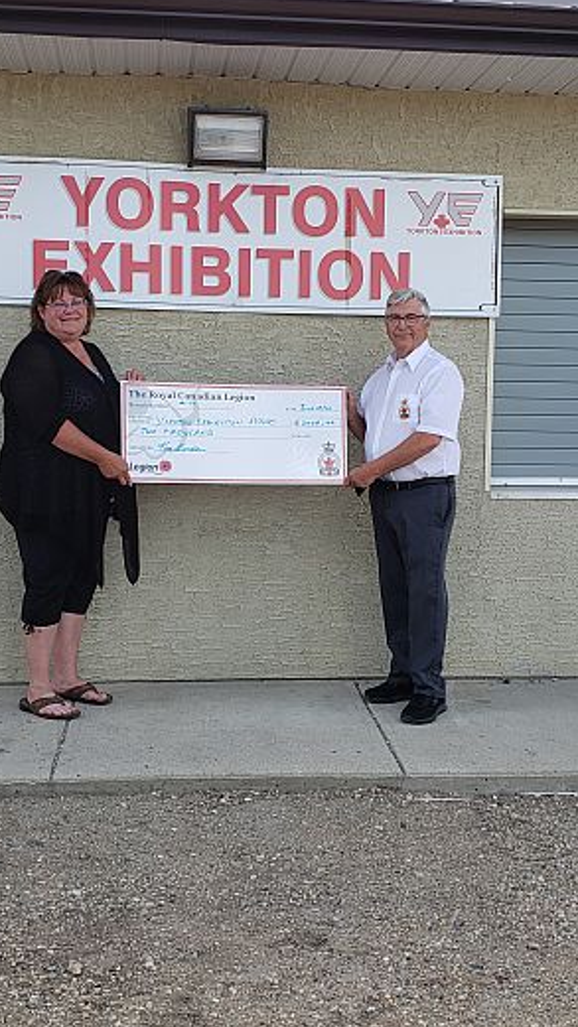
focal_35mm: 29
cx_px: 254
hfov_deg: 40.1
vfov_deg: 66.1
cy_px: 512
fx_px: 790
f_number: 2.4
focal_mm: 4.3
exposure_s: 1/393
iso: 50
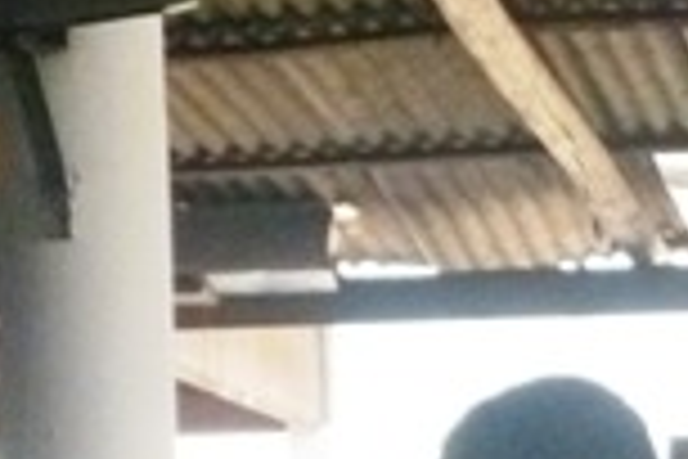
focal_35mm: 274
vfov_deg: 4.9
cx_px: 1097
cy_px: 1026
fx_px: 5236
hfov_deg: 7.4
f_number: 4.7
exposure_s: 1/250
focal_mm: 11.2
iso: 640
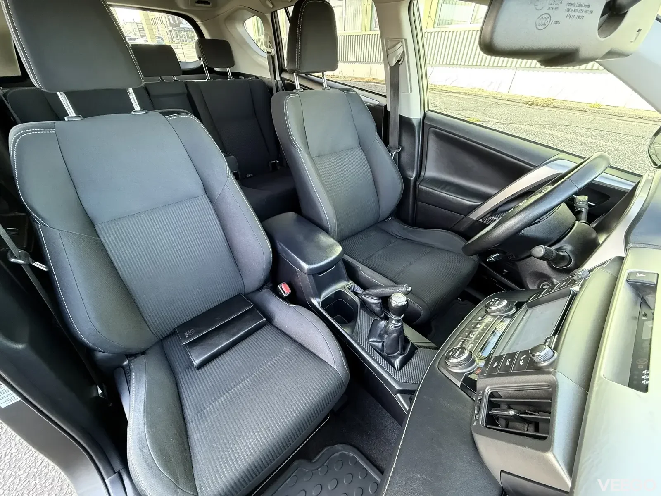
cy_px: 248
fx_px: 267
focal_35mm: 14
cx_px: 330
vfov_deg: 85.7
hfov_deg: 102.1
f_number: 2.2
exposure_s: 1/60
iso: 500
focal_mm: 2.22
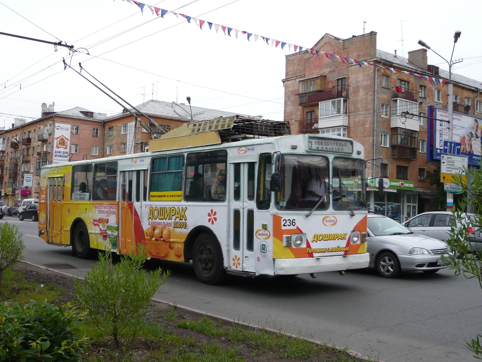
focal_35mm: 43
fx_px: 599
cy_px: 181
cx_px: 241
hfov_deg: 43.9
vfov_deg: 33.6
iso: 100
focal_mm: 7
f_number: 3.4
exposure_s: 1/500
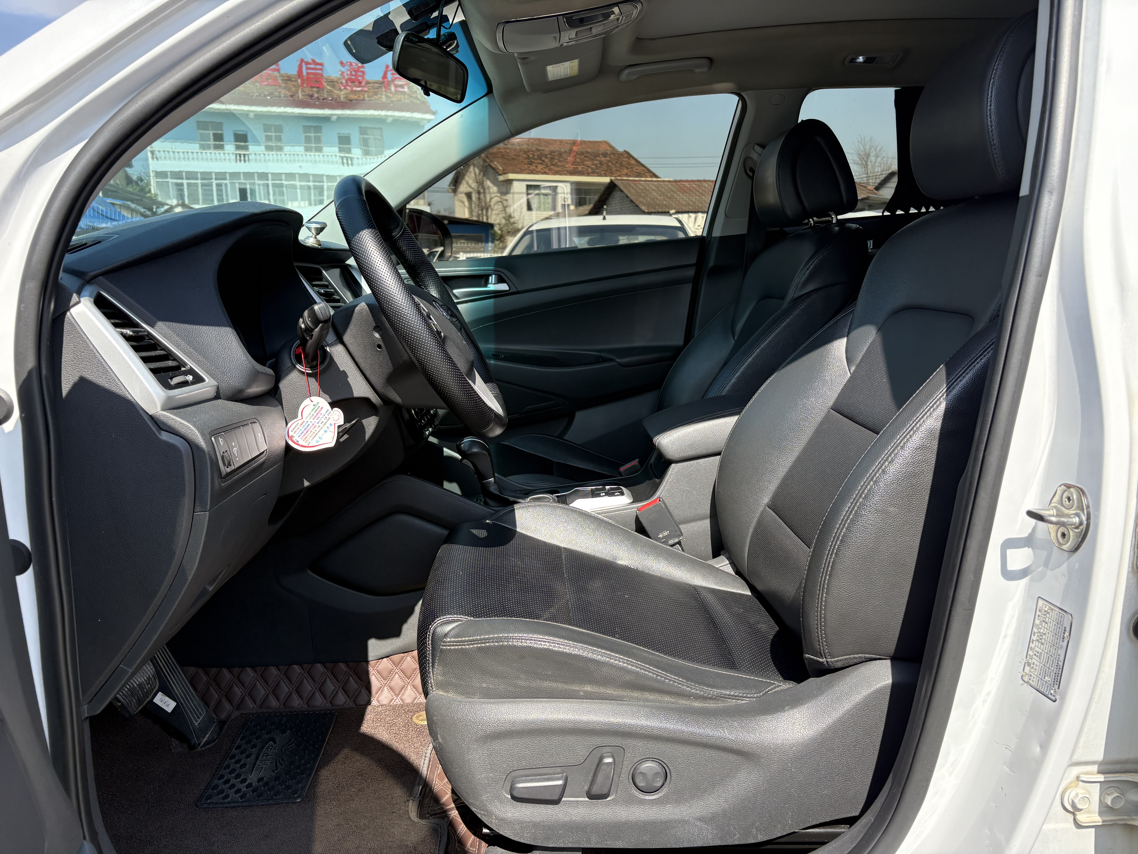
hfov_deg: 67.3
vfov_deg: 53.1
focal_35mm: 26
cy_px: 427
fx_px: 855
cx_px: 569
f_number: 1.6
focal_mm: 5.96
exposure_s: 1/987
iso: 64
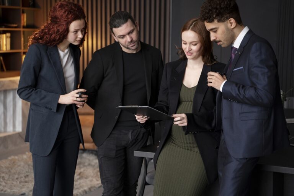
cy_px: 98
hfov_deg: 27.0
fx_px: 612
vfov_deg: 18.2
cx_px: 147
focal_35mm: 75
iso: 1600
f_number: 3.2
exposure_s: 1/100
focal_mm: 75
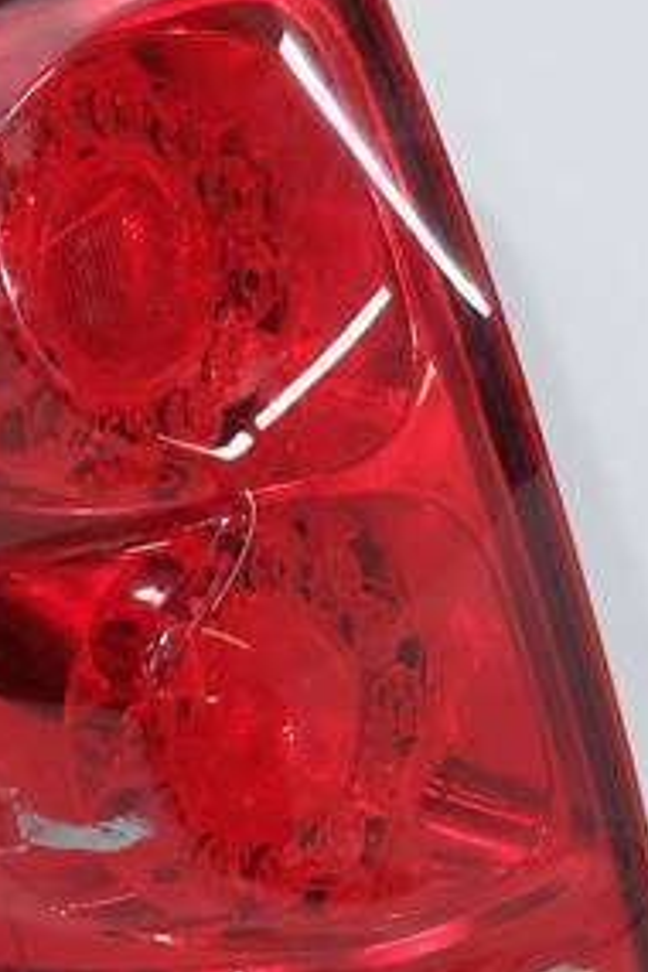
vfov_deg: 35.3
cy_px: 651
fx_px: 1512
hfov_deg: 23.5
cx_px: 65
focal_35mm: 56
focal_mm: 5.23
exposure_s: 1/50
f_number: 1.8
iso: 64
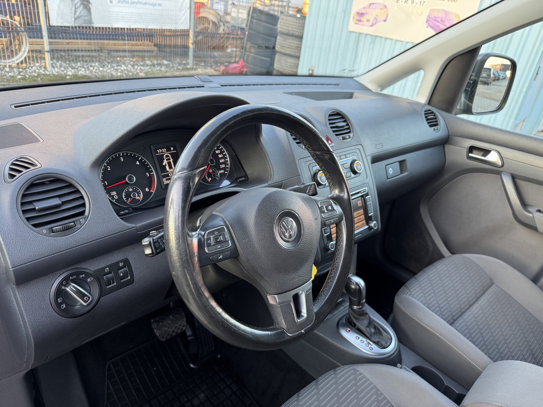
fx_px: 376
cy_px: 204
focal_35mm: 24
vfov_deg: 56.8
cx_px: 272
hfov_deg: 71.6
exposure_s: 1/110
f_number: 1.78
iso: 200
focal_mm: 6.76
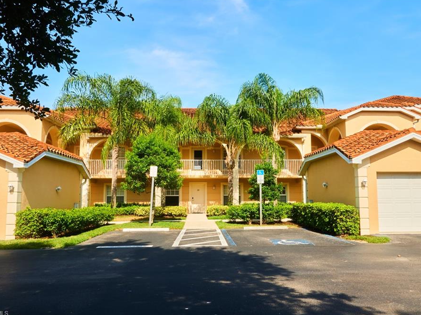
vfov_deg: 46.8
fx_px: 365
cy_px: 156
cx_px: 219
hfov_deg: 60.0
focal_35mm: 30
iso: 125
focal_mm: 18
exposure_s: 1/80
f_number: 16
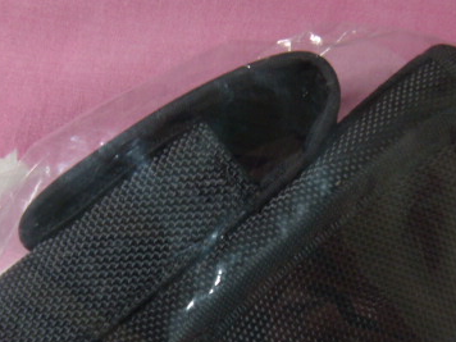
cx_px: 275
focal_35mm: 45
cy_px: 287
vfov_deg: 31.1
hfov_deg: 41.9
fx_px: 593
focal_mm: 4.5
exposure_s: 1/5
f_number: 2.8
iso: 100
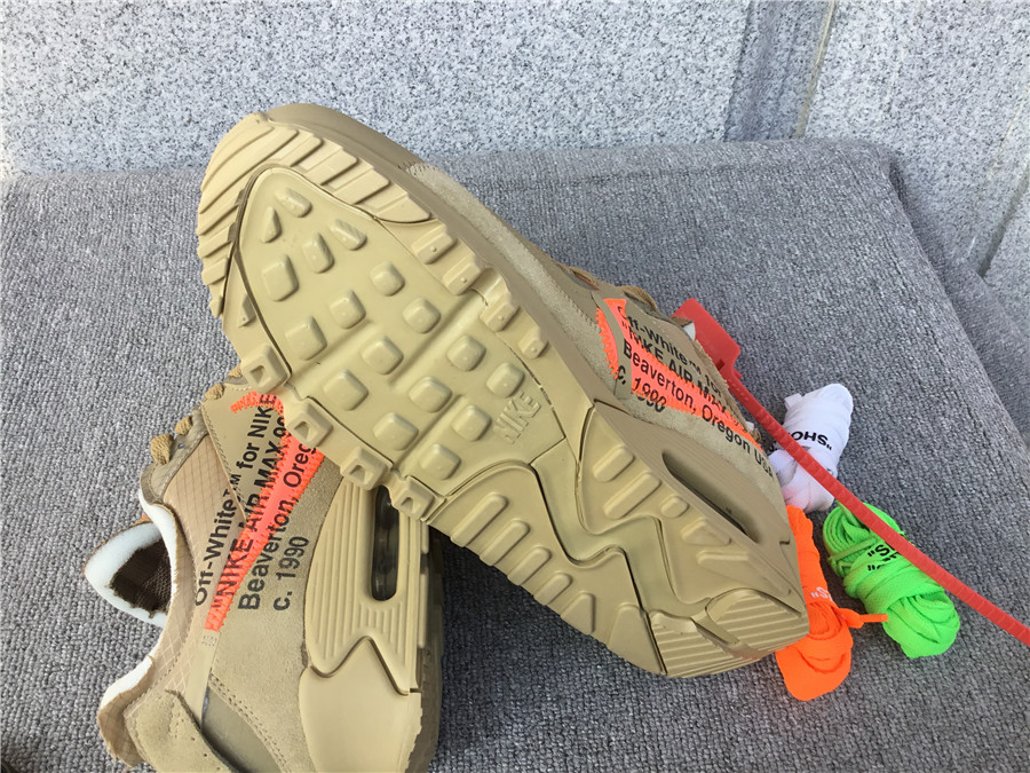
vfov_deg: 45.4
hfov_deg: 58.4
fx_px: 922
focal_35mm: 31
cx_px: 515
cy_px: 386
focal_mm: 3.3
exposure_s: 1/245
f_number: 2.4
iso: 25
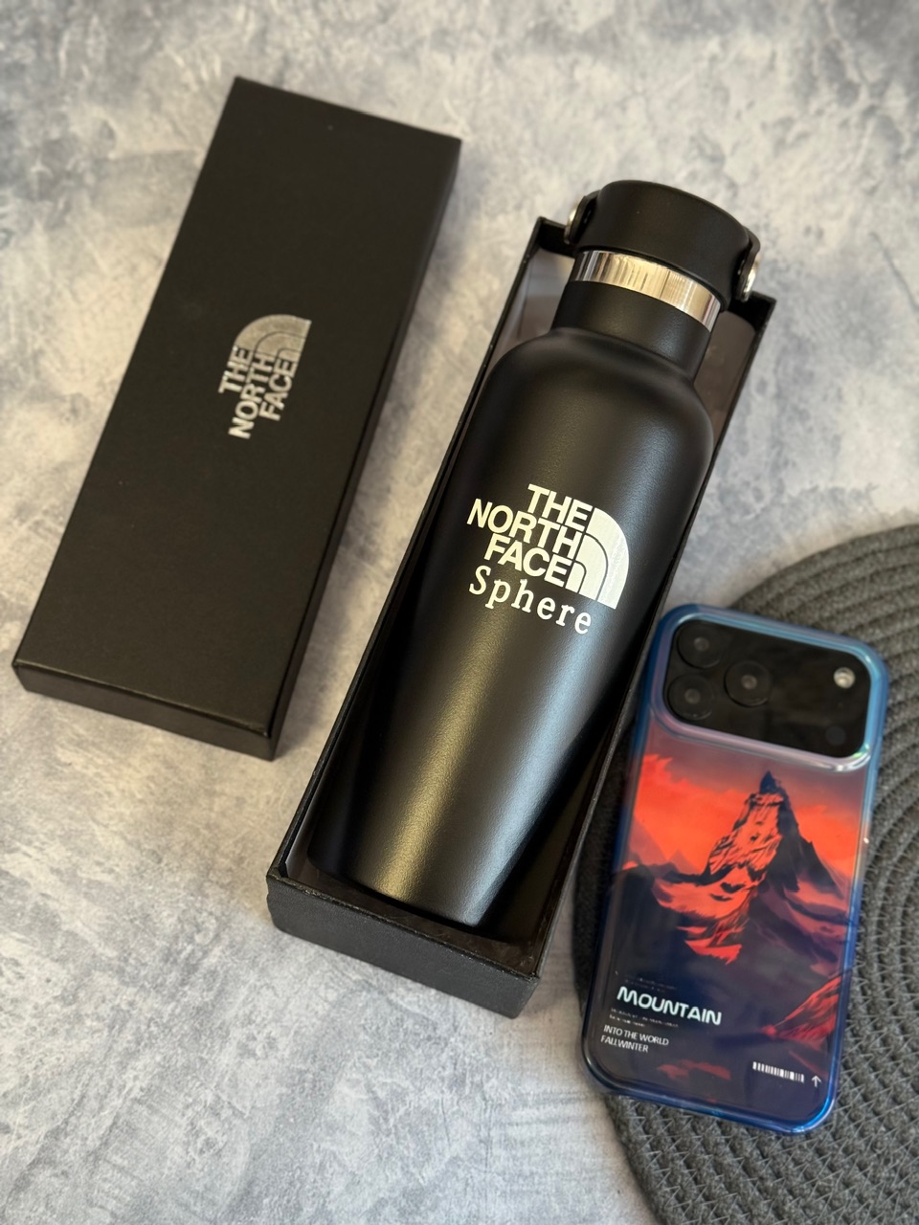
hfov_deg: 30.3
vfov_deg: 39.7
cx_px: 460
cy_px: 612
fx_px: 1699
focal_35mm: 48
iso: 160
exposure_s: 1/69
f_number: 1.78
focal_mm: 6.76
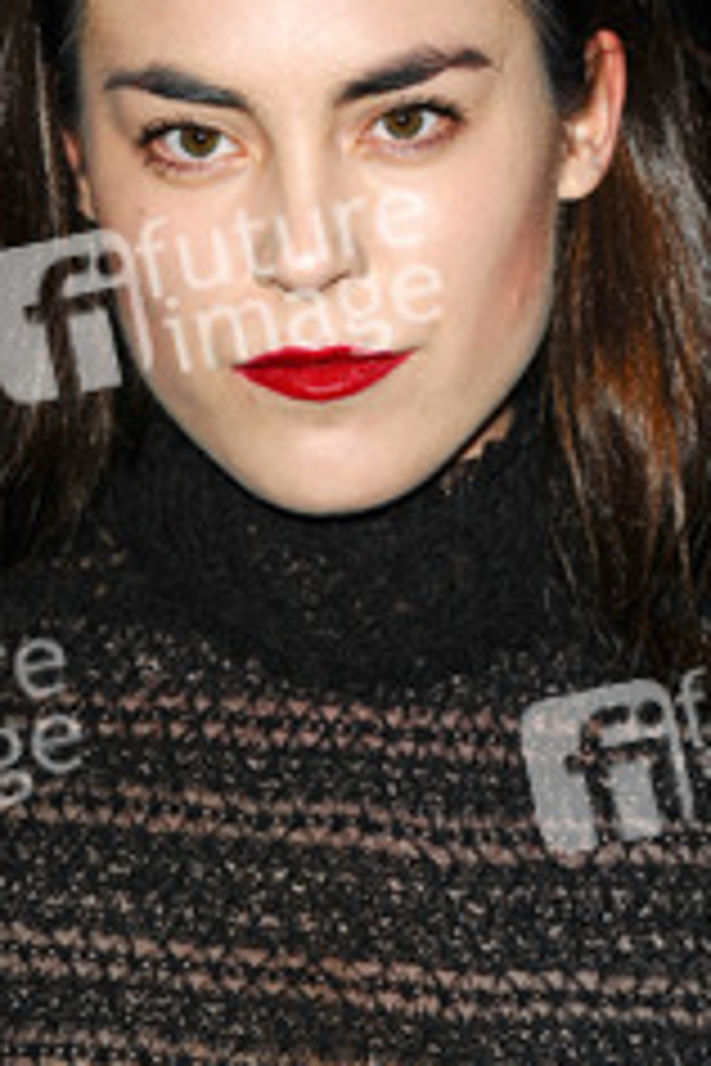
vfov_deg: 8.1
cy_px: 522
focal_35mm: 253
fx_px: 7495
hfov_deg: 5.4
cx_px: 344
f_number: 4.5
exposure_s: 1/160
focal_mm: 100
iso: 320
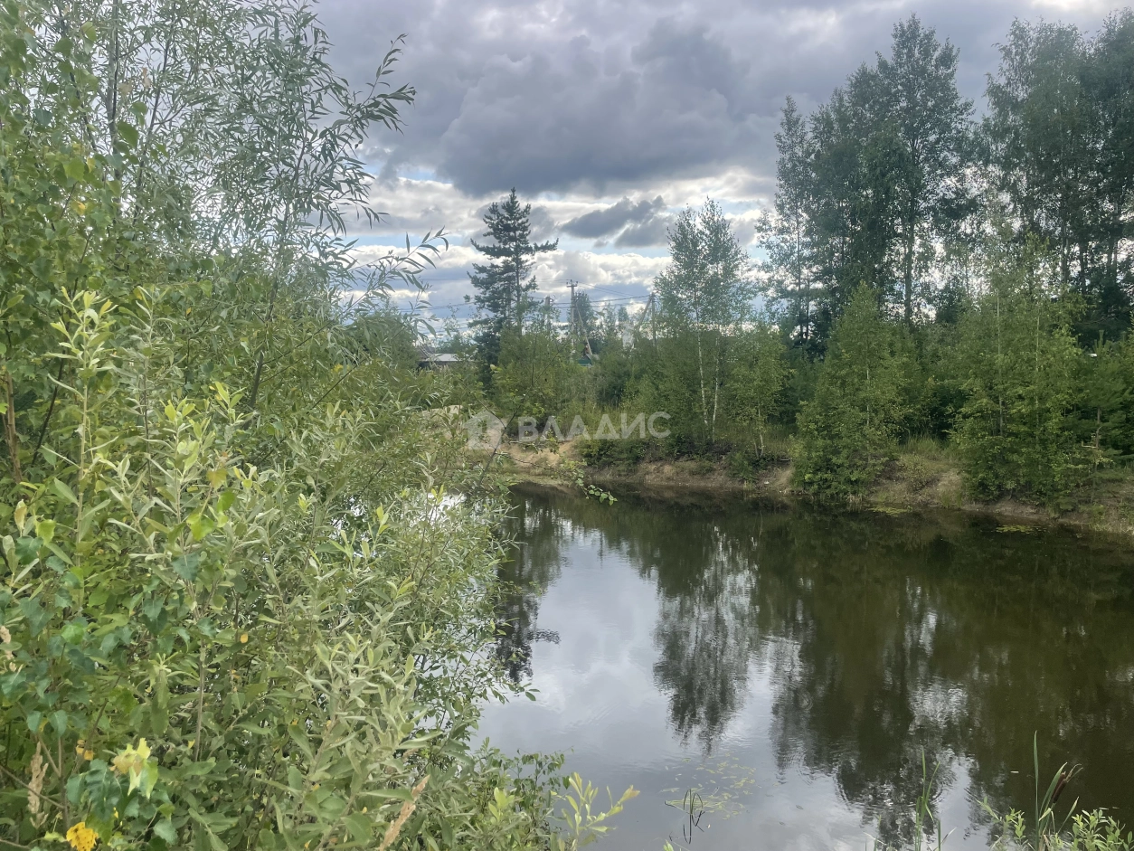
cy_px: 426
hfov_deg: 67.3
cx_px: 567
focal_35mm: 26
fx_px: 852
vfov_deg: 53.1
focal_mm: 4.2
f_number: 1.6
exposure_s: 1/1195
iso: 32
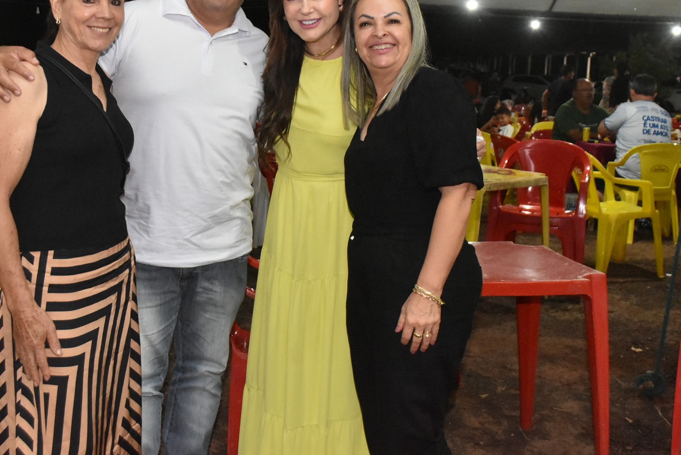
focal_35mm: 51
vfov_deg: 26.3
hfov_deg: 38.7
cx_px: 277
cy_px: 134
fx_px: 965
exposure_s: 1/125
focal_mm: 24
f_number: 5
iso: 5000
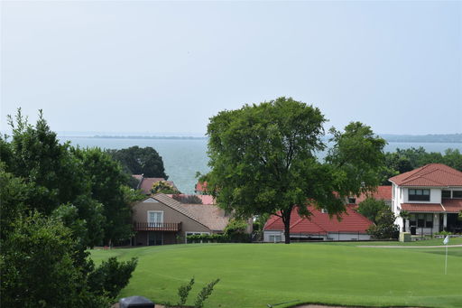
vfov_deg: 22.6
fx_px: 770
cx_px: 231
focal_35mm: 60
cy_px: 154
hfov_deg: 33.4
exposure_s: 1/400
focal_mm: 40
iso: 200
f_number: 10
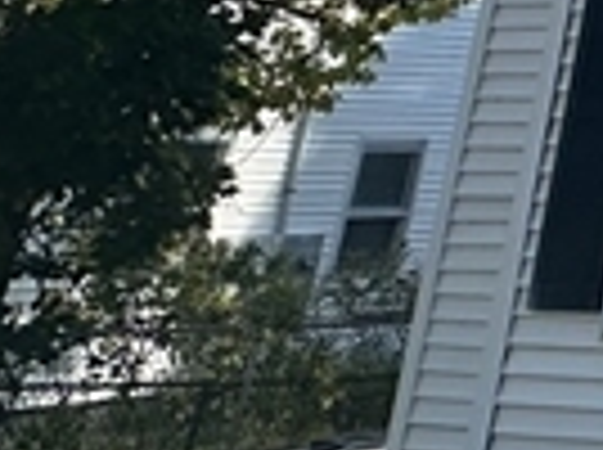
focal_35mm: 107
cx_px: 1728
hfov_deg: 11.7
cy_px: -450
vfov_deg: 12.2
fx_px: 1861
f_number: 2.2
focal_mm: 2.22
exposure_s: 1/972
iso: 40
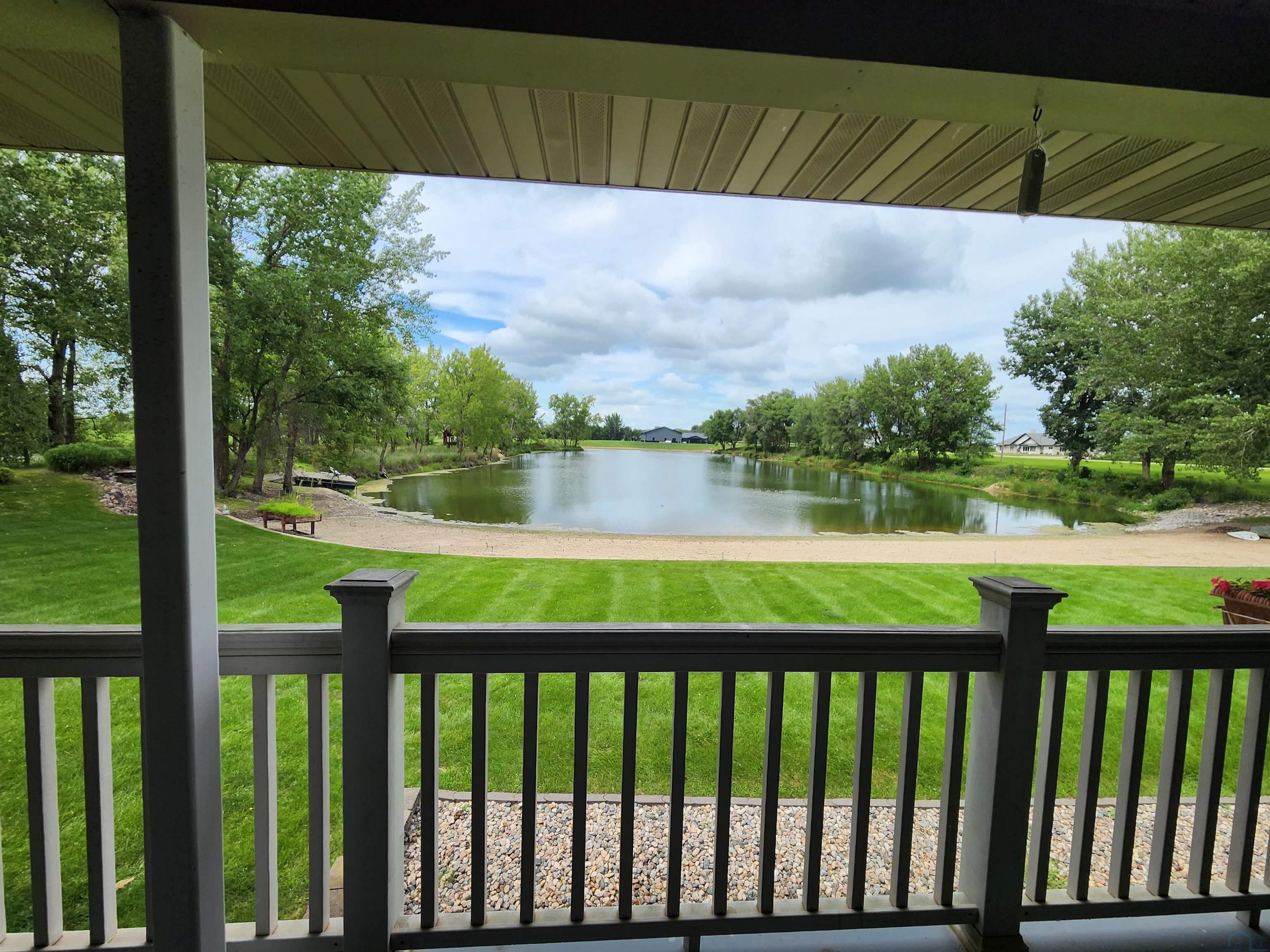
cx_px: 635
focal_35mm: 13
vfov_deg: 89.9
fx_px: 477
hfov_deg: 106.2
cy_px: 476
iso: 50
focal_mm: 2.2
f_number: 2.2
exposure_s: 1/1053
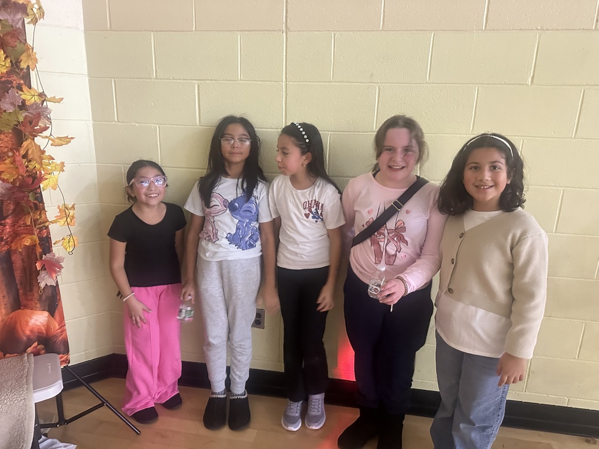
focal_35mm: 24
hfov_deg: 71.6
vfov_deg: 56.8
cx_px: 300
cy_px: 224
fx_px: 415
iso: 800
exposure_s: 1/40
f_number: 1.78
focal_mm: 6.86
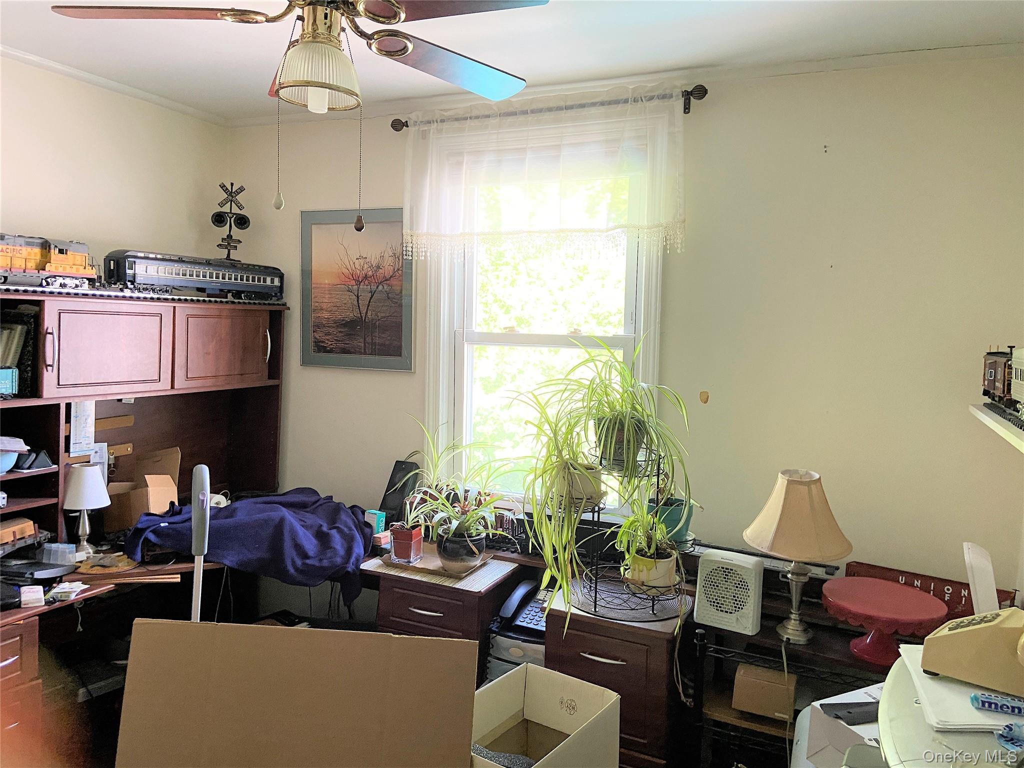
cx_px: 512
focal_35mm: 26
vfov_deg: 53.1
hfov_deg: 67.3
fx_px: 769
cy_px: 384
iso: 320
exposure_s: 1/60
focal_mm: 4.25
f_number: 1.8
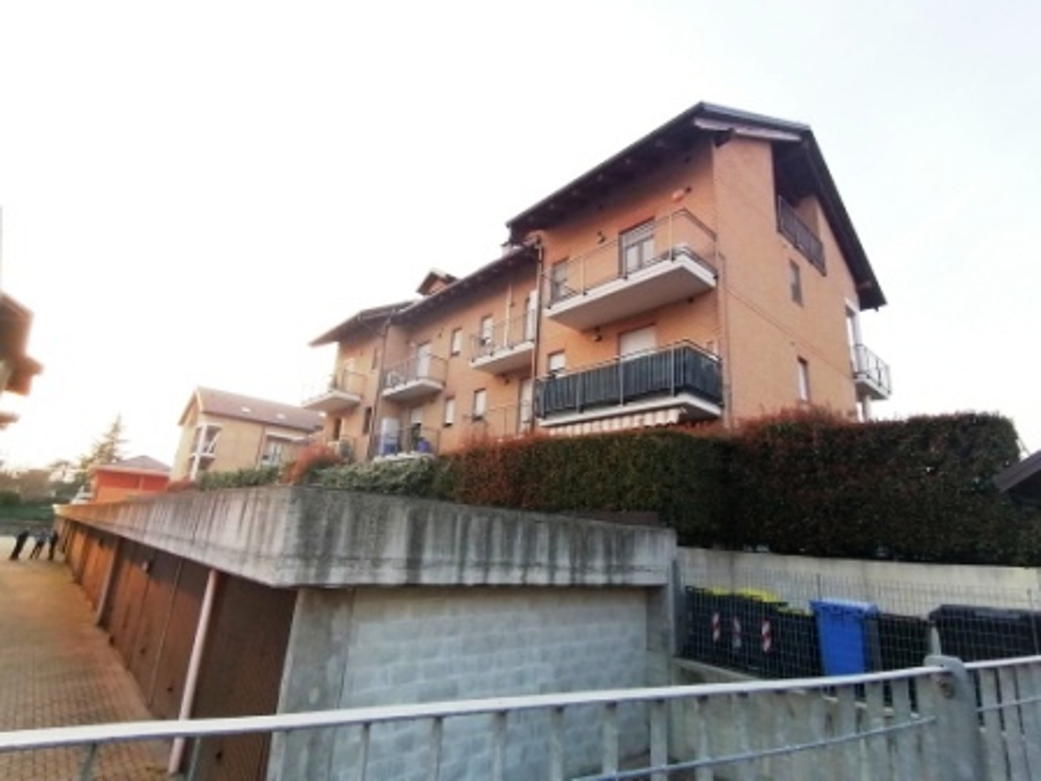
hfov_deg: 91.0
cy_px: 390
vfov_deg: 74.7
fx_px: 511
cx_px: 520
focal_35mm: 17
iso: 50
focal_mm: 2.7
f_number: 2.4
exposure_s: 1/124
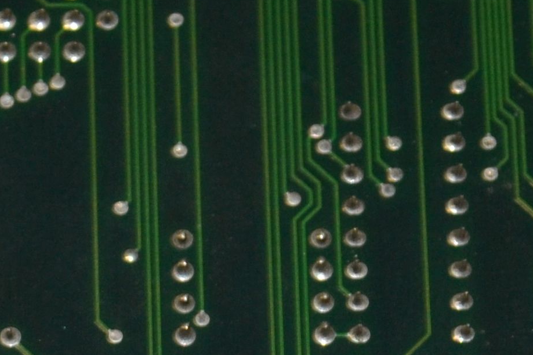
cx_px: 119
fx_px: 4677
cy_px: 641
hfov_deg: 6.5
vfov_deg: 4.3
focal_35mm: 316
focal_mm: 42
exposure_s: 1/60
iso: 500
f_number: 5.3
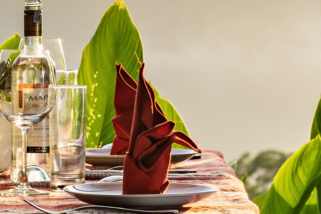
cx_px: -13
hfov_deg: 7.8
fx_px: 2353
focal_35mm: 264
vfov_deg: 5.2
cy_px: 57
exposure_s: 1/125
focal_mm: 56
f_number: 6.3
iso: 100
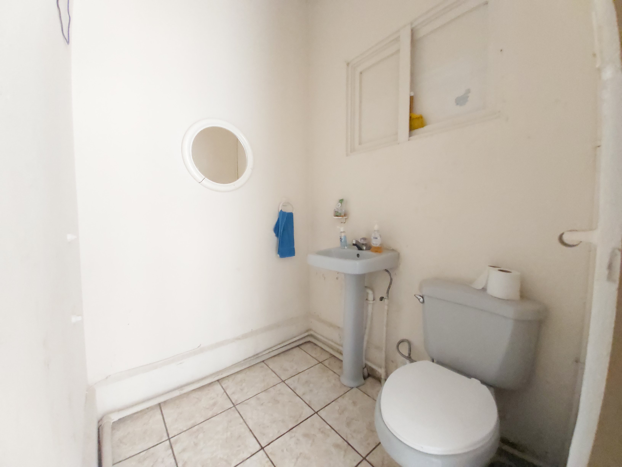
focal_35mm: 12
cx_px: 311
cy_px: 234
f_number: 2.2
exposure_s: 1/24
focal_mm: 1.42
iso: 500
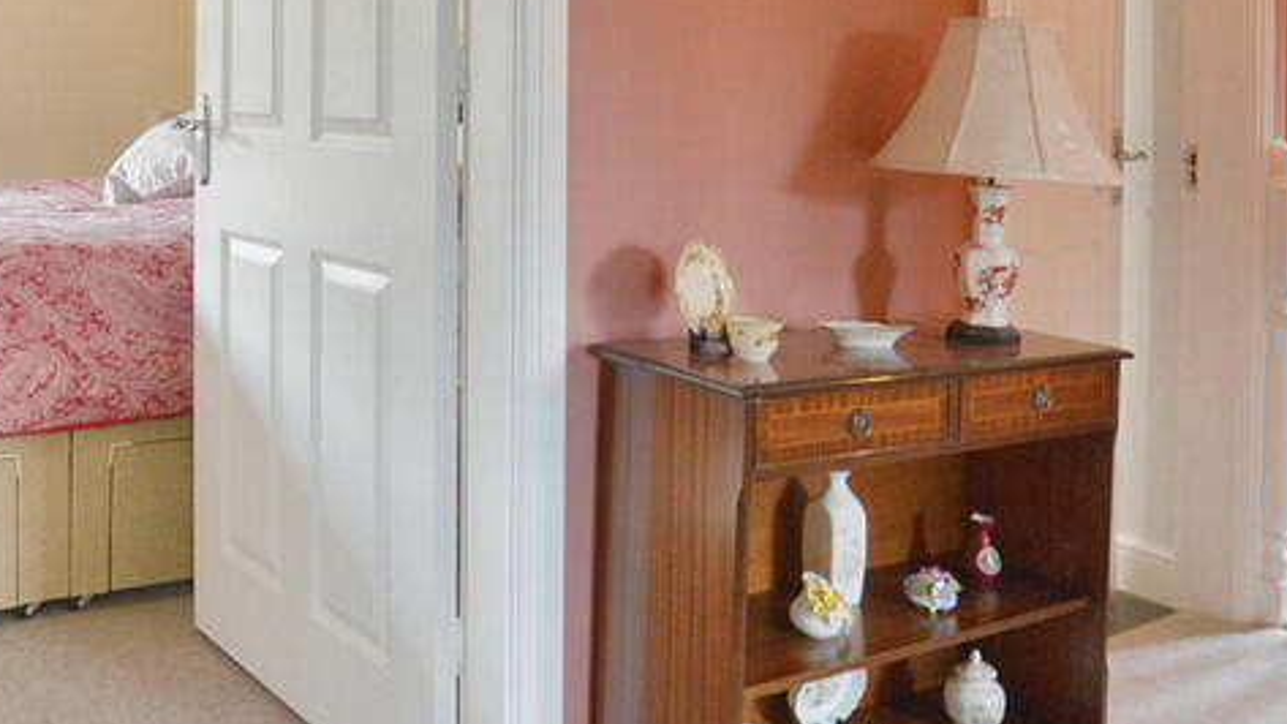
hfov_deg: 57.9
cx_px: 569
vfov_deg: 34.6
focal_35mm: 34
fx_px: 1160
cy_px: 344
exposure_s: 1/15
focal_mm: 10
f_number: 8
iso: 720
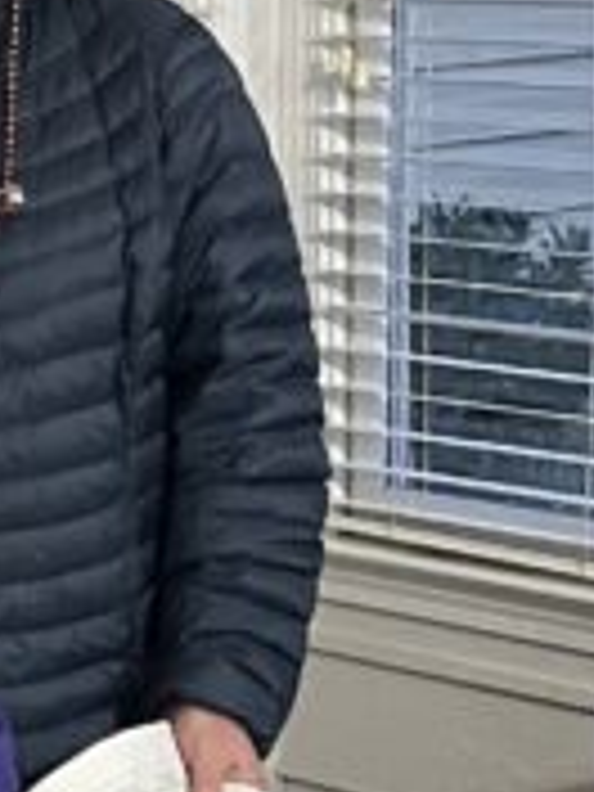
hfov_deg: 8.9
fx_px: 3455
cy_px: 288
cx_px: -828
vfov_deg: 13.1
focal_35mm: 151
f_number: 1.6
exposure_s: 1/40
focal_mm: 5.1
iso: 500
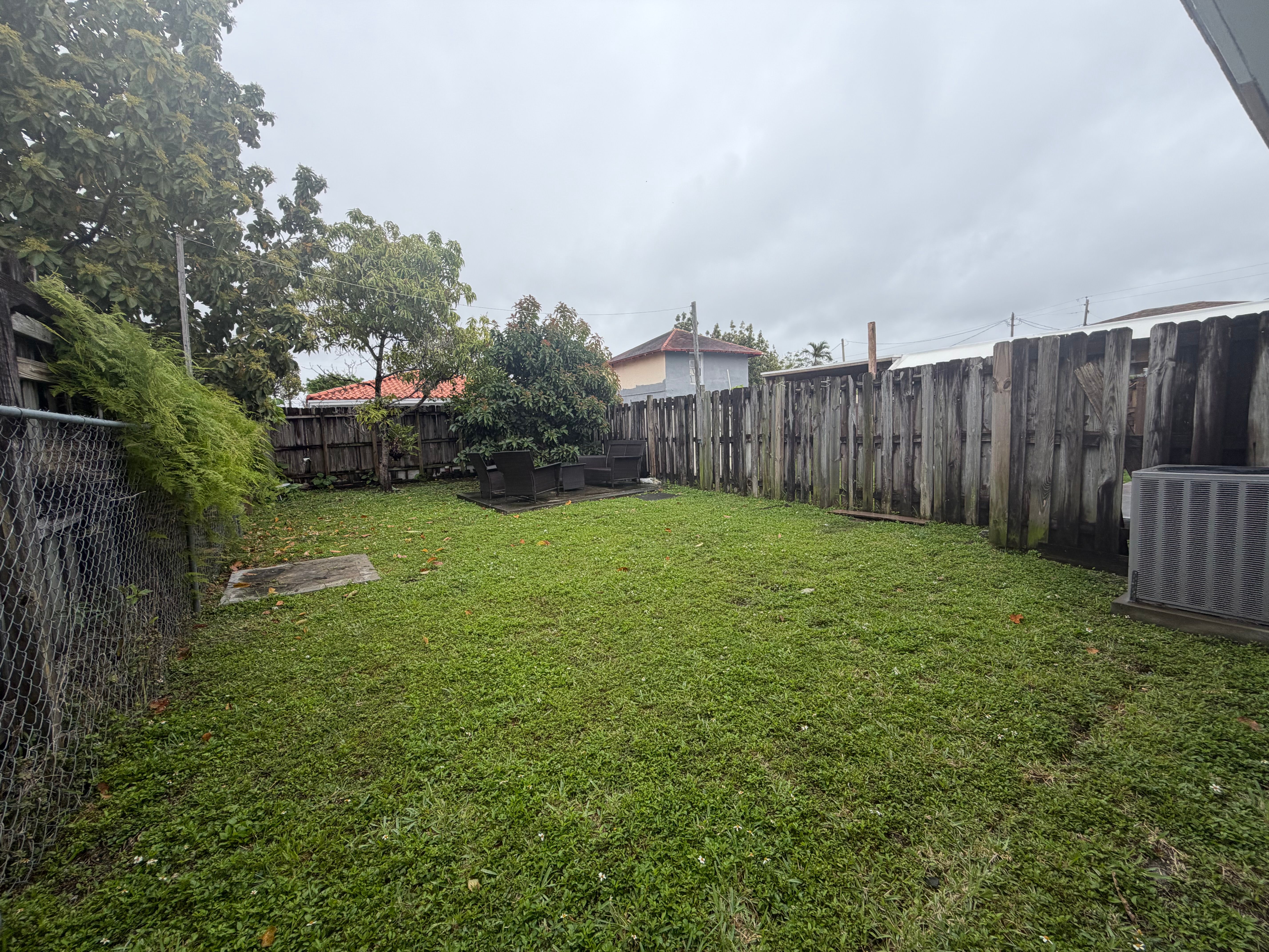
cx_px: 634
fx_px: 513
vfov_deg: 85.7
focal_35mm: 14
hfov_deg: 102.1
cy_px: 476
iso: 40
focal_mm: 2.22
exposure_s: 1/527
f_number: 2.2
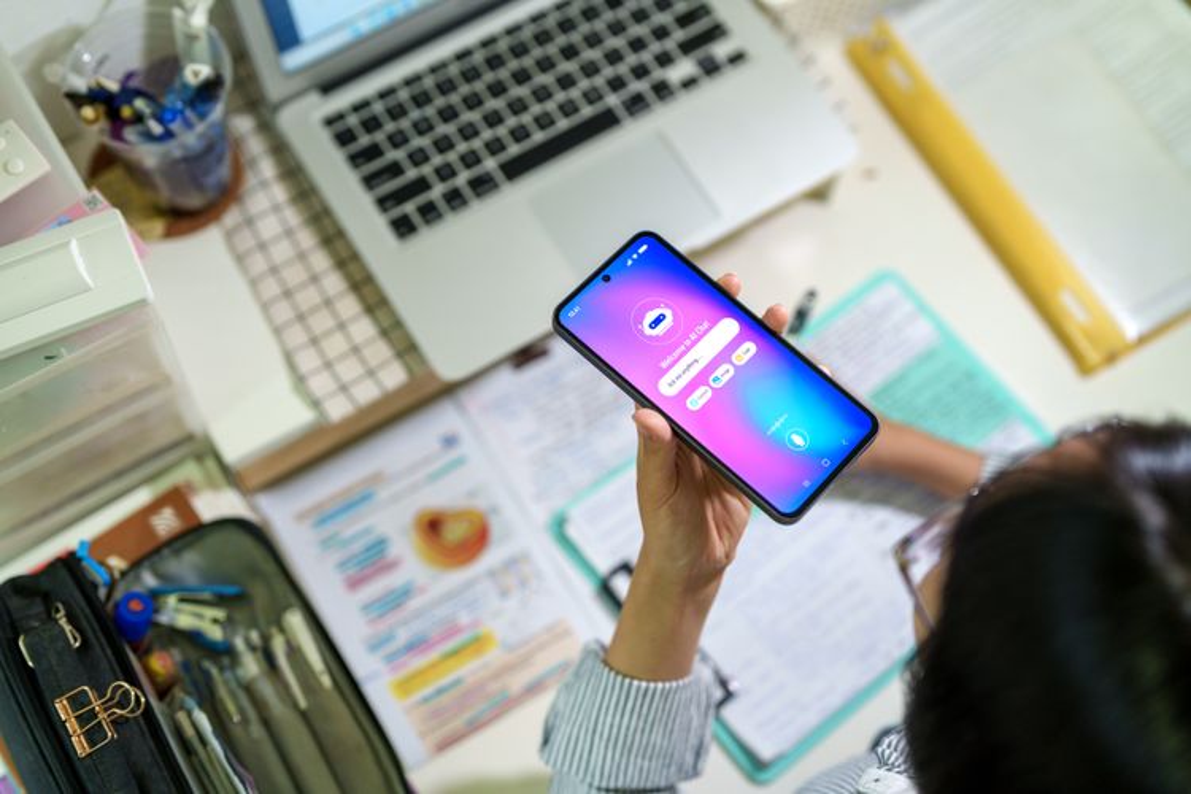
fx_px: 1654
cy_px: 397
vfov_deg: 27.0
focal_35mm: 50
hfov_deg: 39.6
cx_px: 596
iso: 400
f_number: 2
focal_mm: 50
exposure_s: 1/125
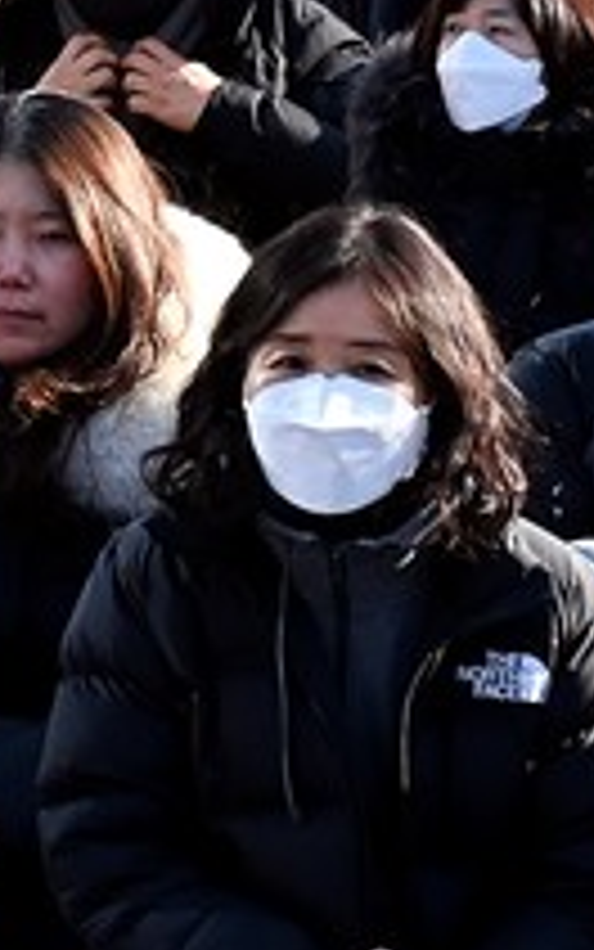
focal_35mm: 302
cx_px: 940
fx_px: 7808
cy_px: -110
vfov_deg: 6.9
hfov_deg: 4.3
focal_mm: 32.5
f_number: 5.6
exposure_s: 1/250
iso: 125
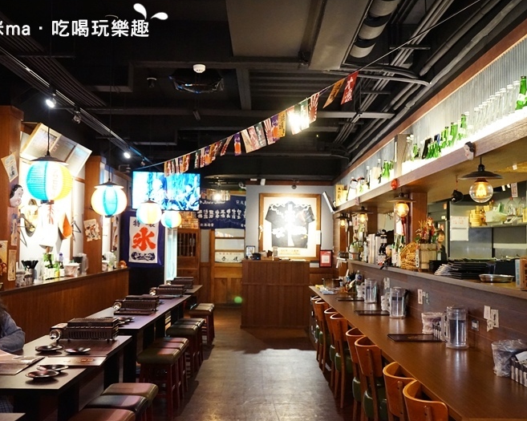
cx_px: 263
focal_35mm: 40
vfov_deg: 37.3
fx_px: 624
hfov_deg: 45.8
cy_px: 211
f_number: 4
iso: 6400
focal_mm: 35
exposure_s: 1/60
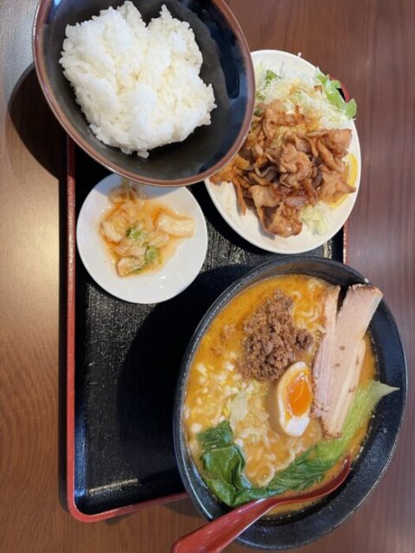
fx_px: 416
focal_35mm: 26
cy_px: 276
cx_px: 208
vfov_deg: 67.3
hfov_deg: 53.1
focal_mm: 4.2
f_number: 1.6
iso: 80
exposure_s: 1/60
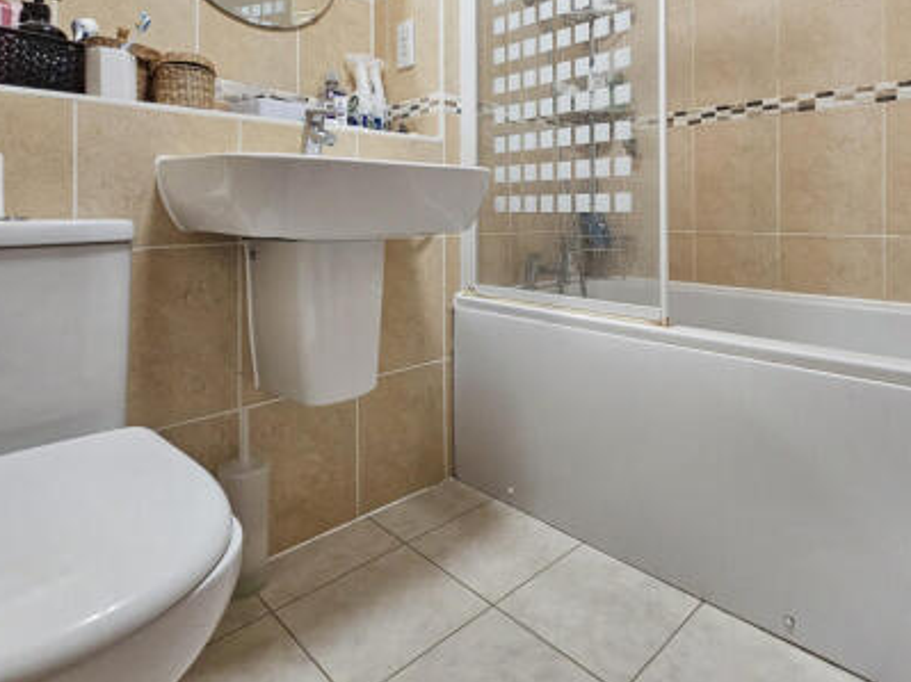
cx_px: 542
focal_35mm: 19
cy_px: 250
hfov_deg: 83.7
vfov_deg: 67.4
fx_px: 500
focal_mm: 2.2
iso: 320
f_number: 2.2
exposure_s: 1/50
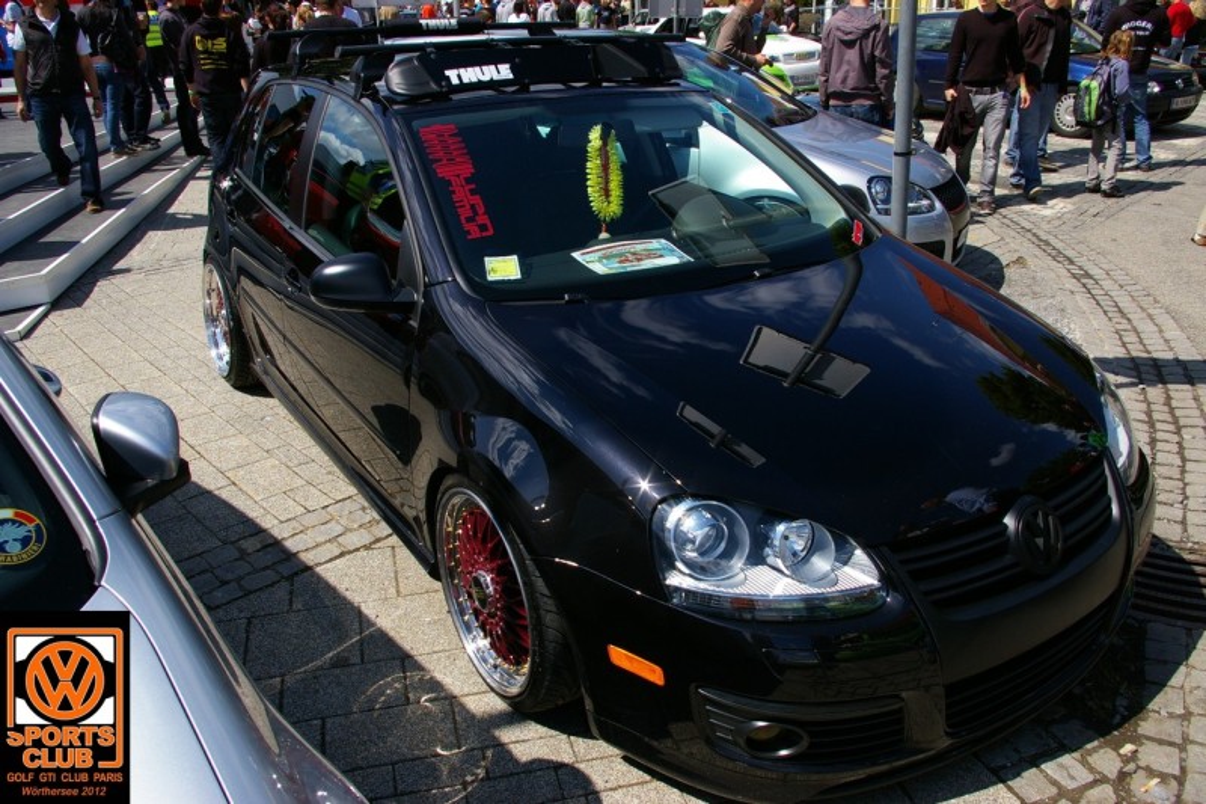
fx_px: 1005
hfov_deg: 61.9
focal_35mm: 30
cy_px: 402
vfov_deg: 43.6
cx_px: 603
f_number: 11
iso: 200
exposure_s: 1/180
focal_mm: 20
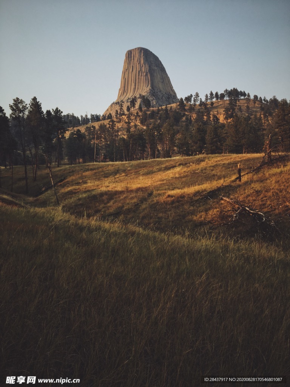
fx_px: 324
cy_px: 194
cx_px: 145
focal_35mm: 29
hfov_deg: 48.2
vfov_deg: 61.7
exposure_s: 1/370
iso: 25
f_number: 2.2
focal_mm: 4.15
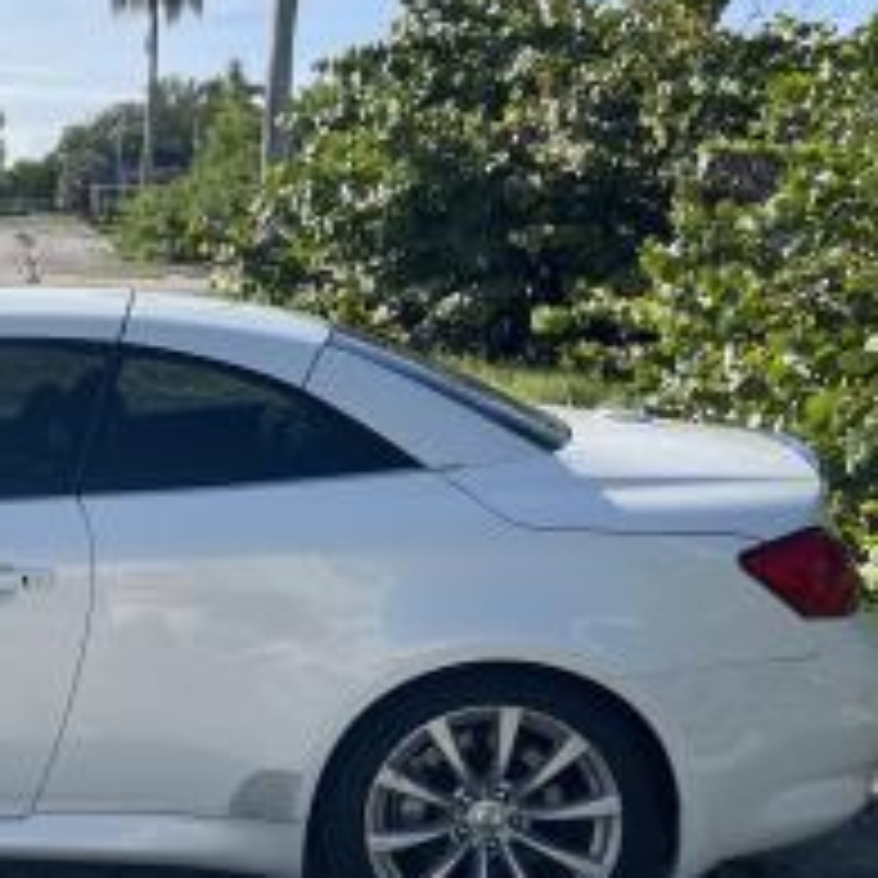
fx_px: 1636
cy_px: 635
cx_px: -41
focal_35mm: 57
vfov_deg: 29.7
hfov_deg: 27.9
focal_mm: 5.1
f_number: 1.6
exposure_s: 1/2336
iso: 32
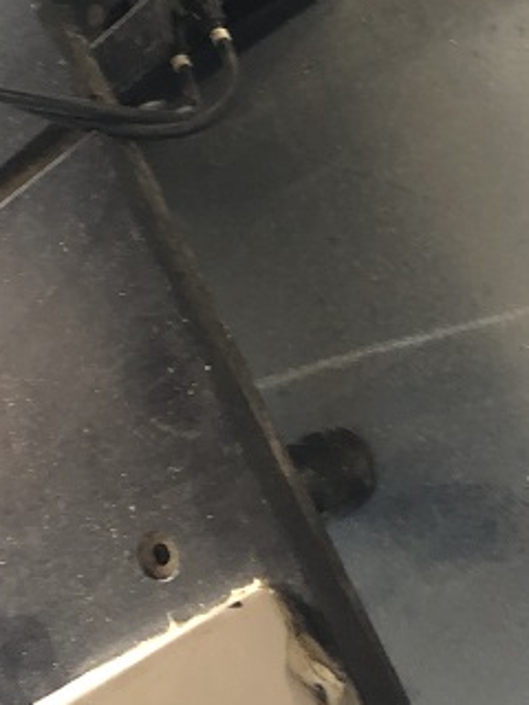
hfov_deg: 27.5
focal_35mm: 53
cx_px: 278
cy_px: 160
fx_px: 1080
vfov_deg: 35.2
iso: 100
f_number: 1.8
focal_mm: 3.99
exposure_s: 1/5
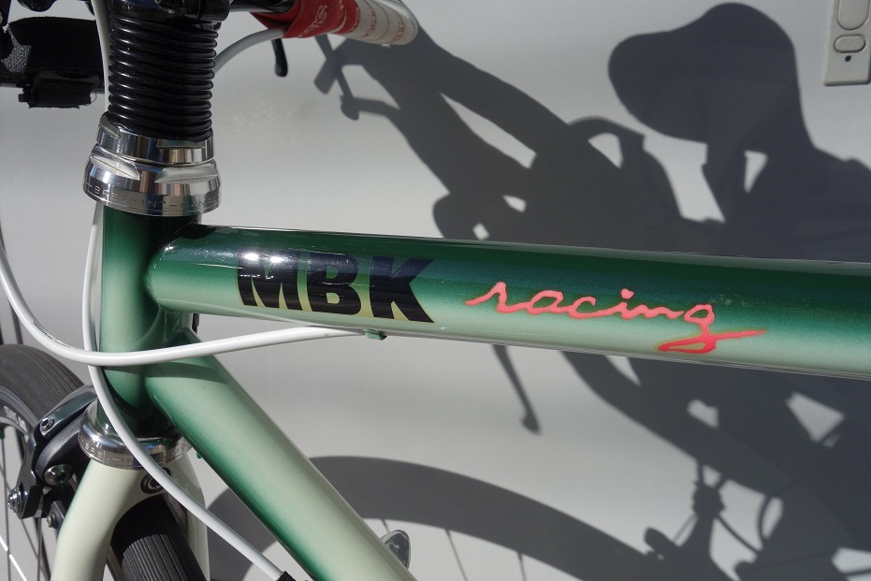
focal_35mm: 28
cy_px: 290
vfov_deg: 46.4
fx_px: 678
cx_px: 436
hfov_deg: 65.5
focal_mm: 10.4
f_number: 7.1
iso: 200
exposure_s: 1/800
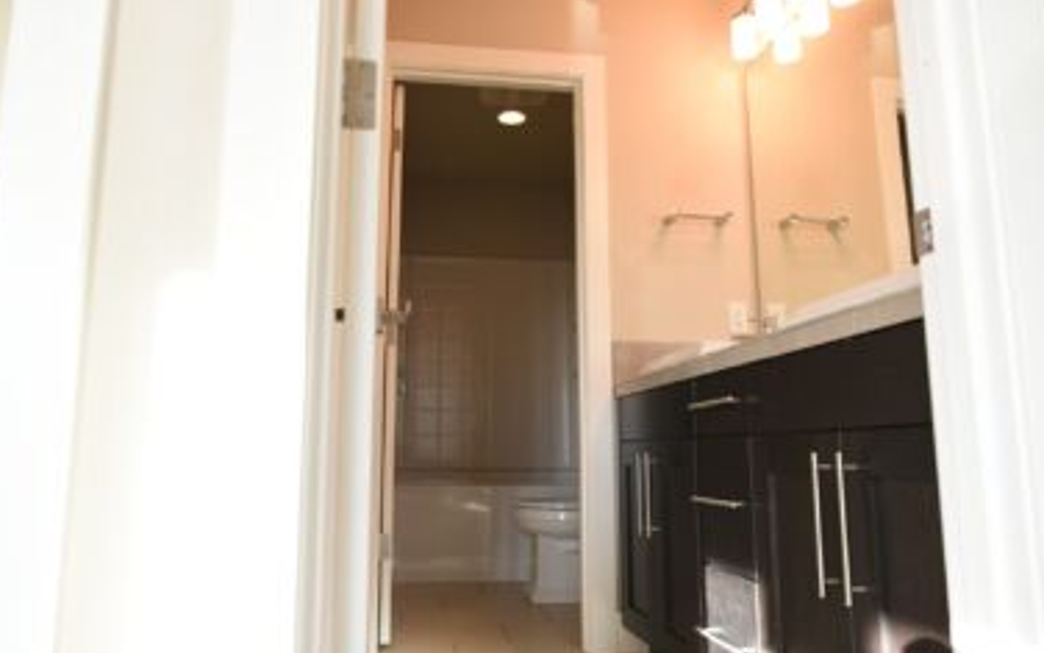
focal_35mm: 26
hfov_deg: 70.4
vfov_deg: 47.6
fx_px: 740
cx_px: 497
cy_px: 326
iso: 200
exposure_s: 1/25
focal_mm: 24
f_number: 5
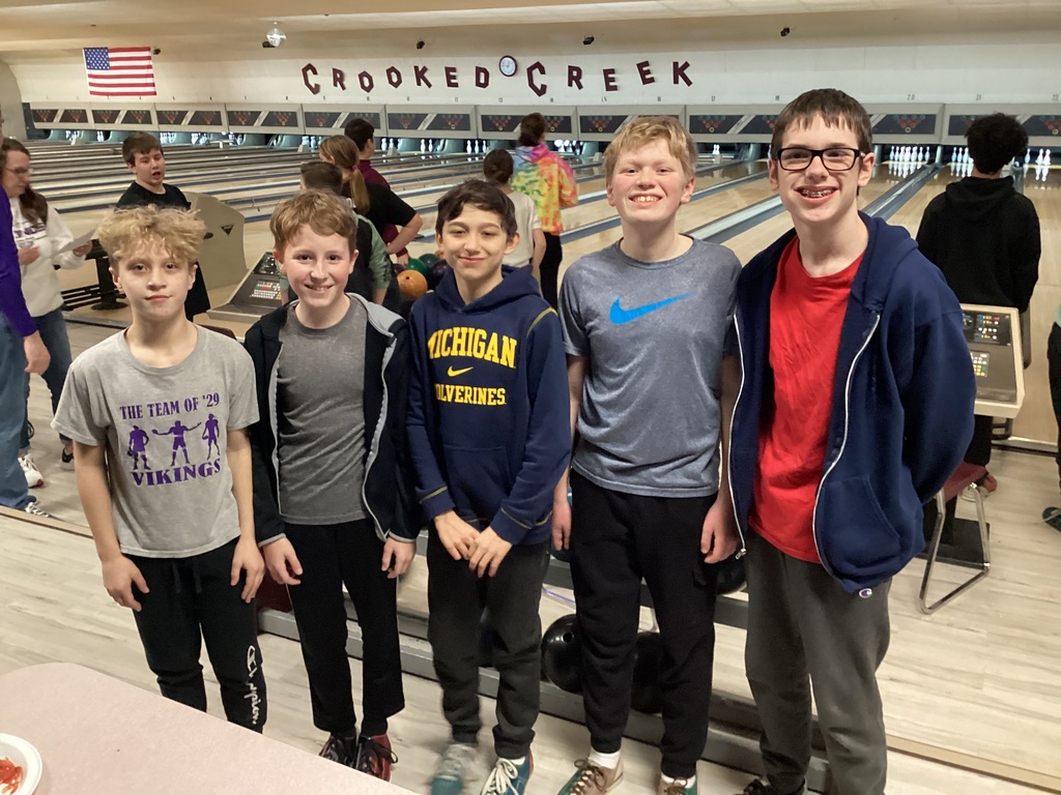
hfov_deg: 58.4
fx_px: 950
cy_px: 398
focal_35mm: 31
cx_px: 530
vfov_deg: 45.4
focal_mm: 3.3
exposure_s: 1/30
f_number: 2.4
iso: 320
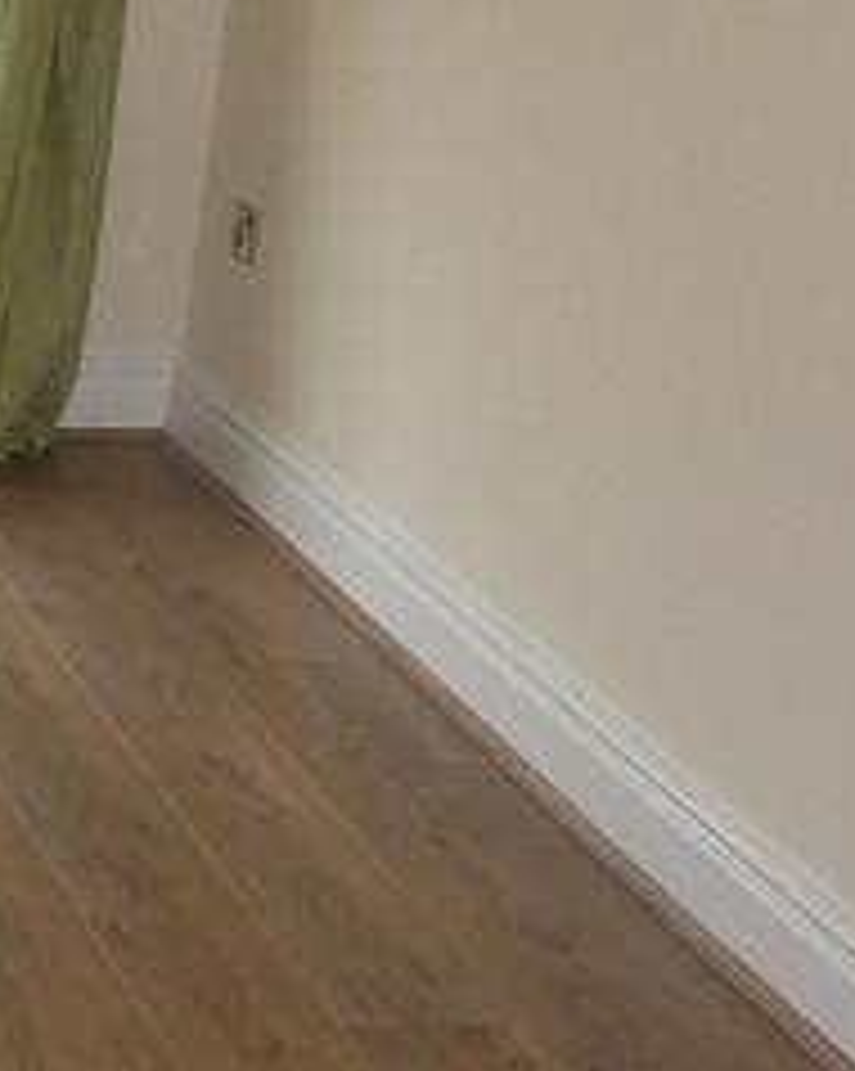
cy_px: 572
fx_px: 2660
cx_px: -598
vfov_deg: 22.8
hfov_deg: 16.0
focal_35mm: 84
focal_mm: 3.6
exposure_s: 1/60
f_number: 2.8
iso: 250
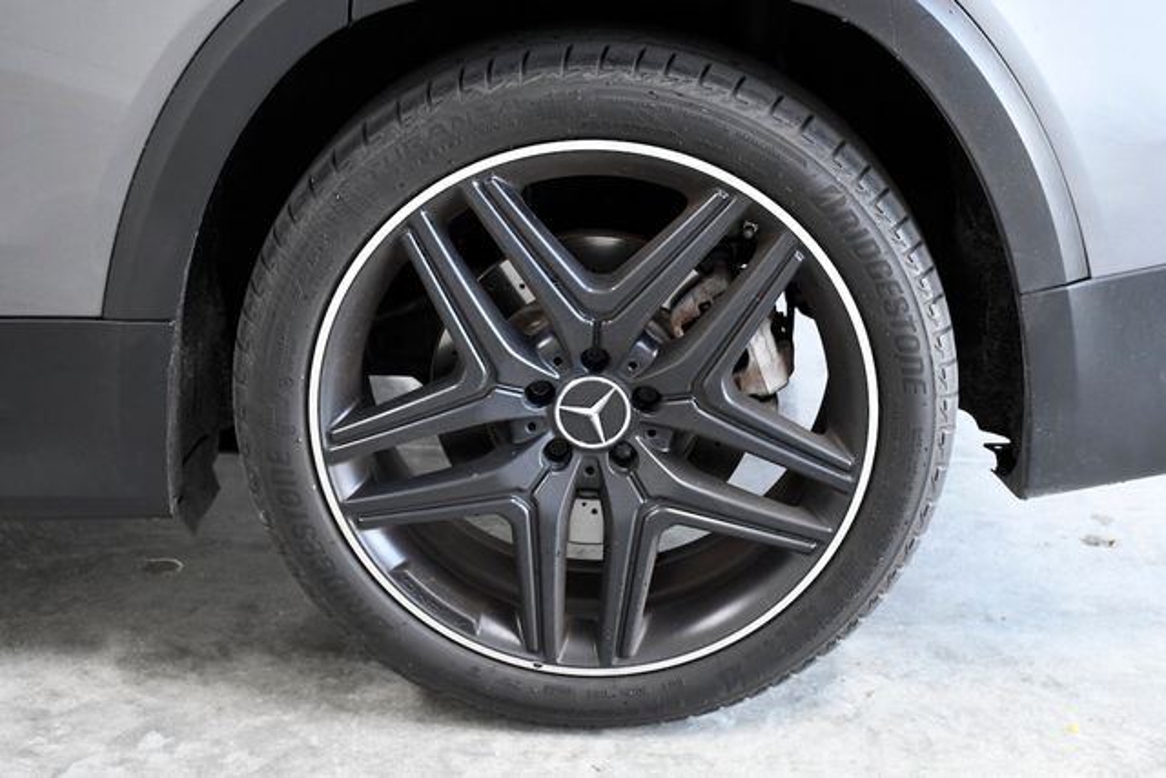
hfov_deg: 33.4
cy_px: 389
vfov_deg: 22.6
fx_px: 1944
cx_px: 583
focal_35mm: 60
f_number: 6.3
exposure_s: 1/160
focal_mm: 40
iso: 2500
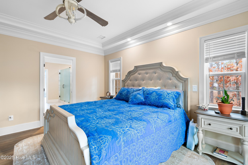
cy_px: 82
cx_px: 124
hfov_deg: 100.4
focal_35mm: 15
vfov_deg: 77.3
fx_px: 103
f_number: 4.5
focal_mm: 10
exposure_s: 1/1.67
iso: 100
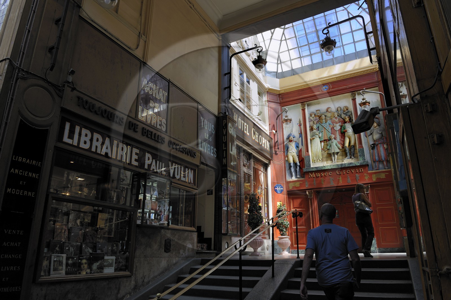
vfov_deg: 53.1
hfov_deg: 73.8
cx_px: 226
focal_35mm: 24
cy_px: 150
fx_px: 300
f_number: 6.3
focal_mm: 24
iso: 200
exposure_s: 1/100
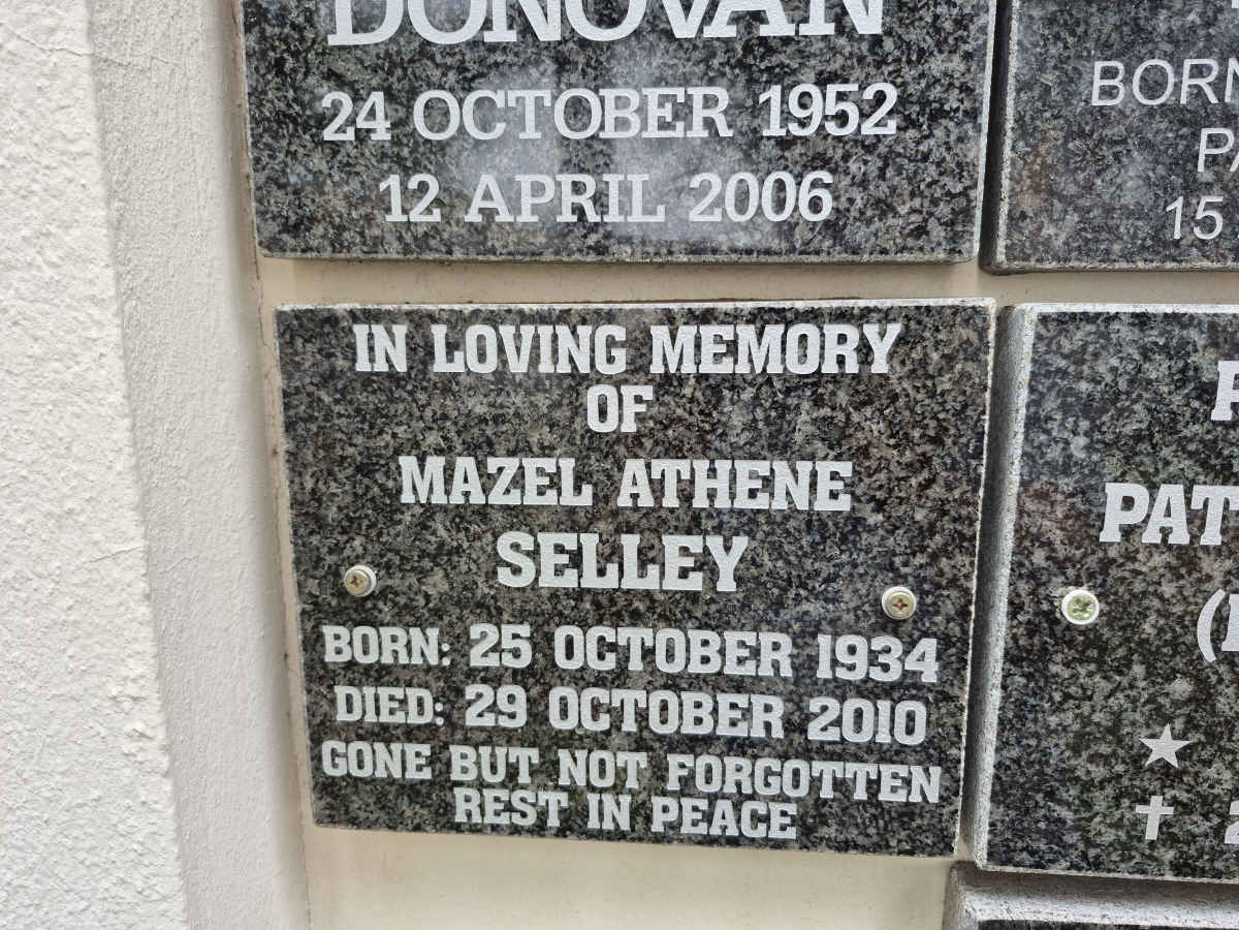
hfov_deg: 73.9
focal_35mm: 23
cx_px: 620
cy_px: 465
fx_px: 823
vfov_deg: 58.9
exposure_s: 1/180
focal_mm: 5.4
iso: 40
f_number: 1.8
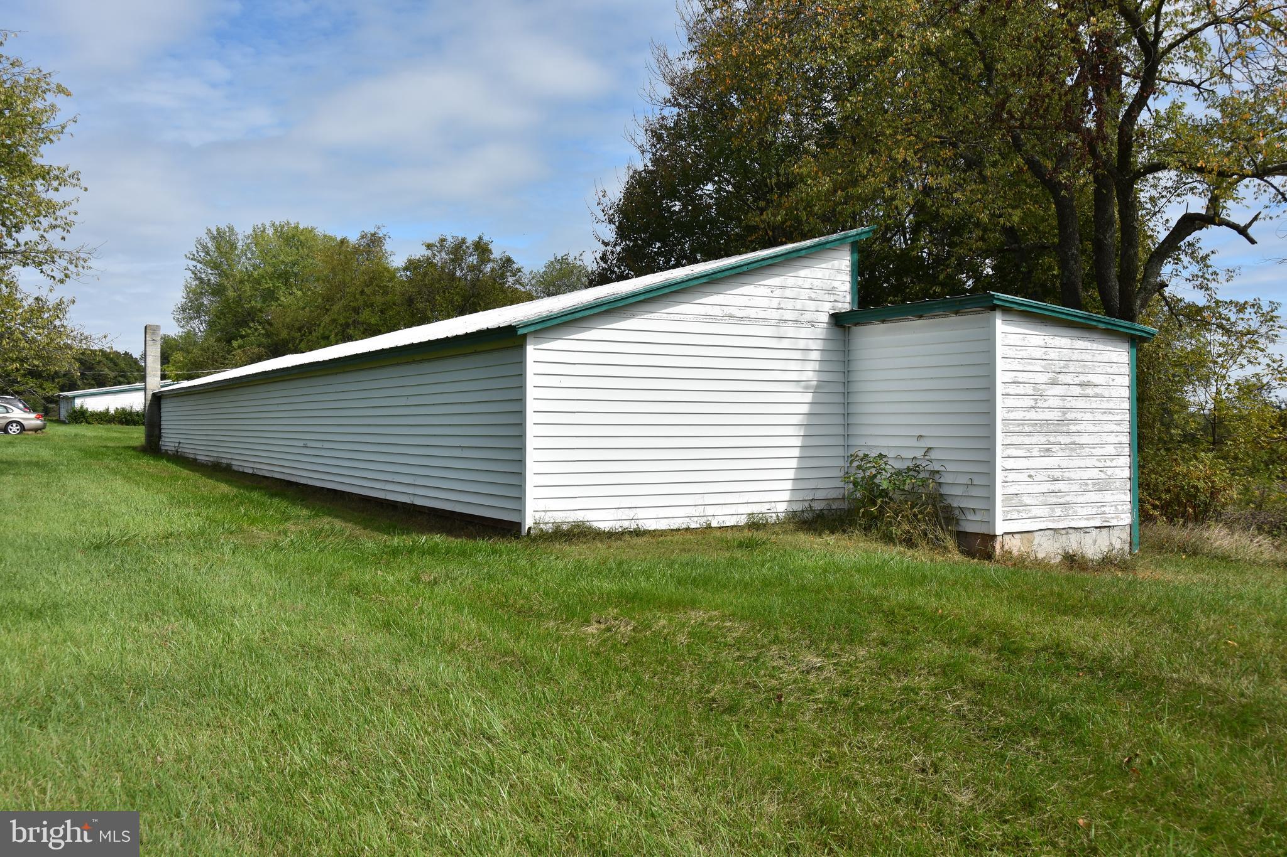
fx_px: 1180
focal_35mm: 33
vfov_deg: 40.0
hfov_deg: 57.2
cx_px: 644
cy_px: 428
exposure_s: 1/500
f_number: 8
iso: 140
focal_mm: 22
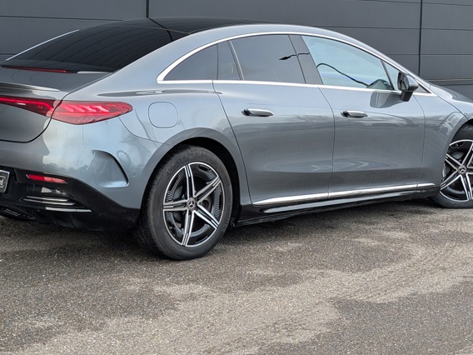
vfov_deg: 21.2
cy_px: 113
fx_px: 943
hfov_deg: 28.2
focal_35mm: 69
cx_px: 222
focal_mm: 6.9
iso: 23
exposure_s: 1/162
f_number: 1.68
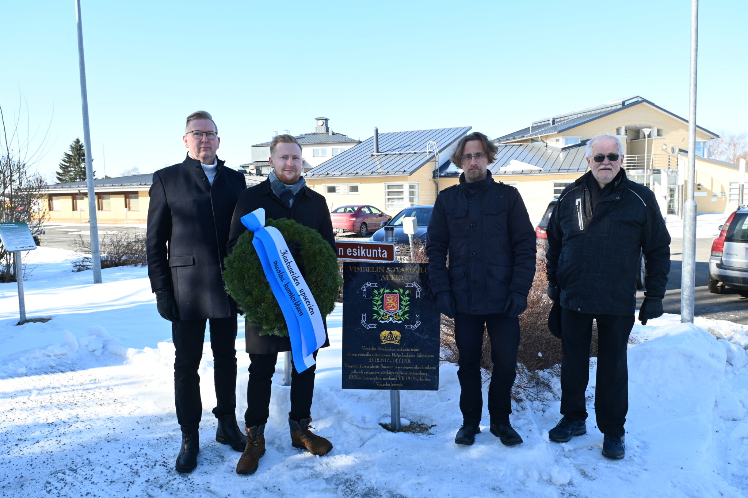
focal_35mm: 26
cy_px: 249
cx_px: 374
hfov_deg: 70.4
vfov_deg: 50.4
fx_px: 530
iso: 160
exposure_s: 1/250
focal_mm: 17
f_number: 5.6
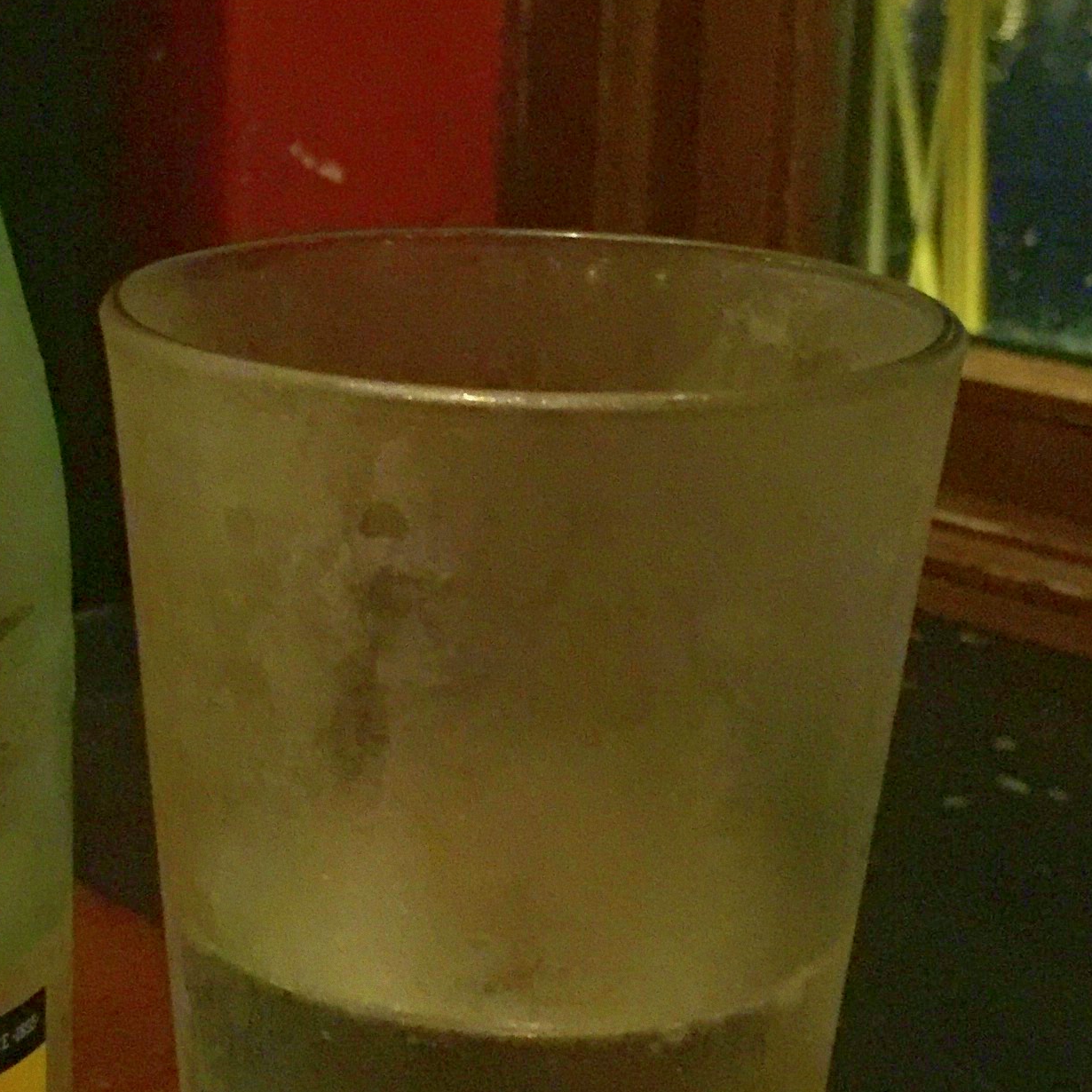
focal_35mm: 68
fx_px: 2427
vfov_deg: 25.3
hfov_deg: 25.0
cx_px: 265
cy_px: 445
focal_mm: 4.15
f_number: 2.2
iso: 500
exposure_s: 1/4
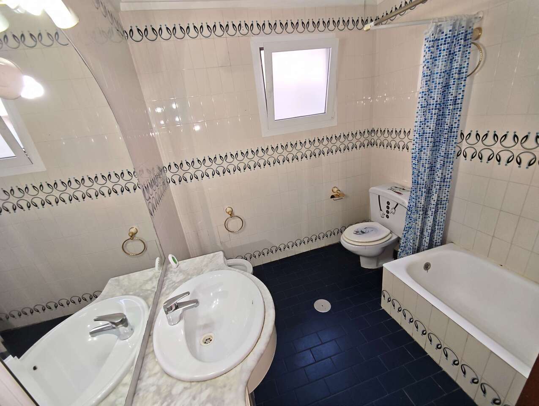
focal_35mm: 14
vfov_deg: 85.8
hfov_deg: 102.0
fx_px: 218
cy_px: 203
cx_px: 270
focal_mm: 2.16
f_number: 2.2
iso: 400
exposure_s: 1/33.3
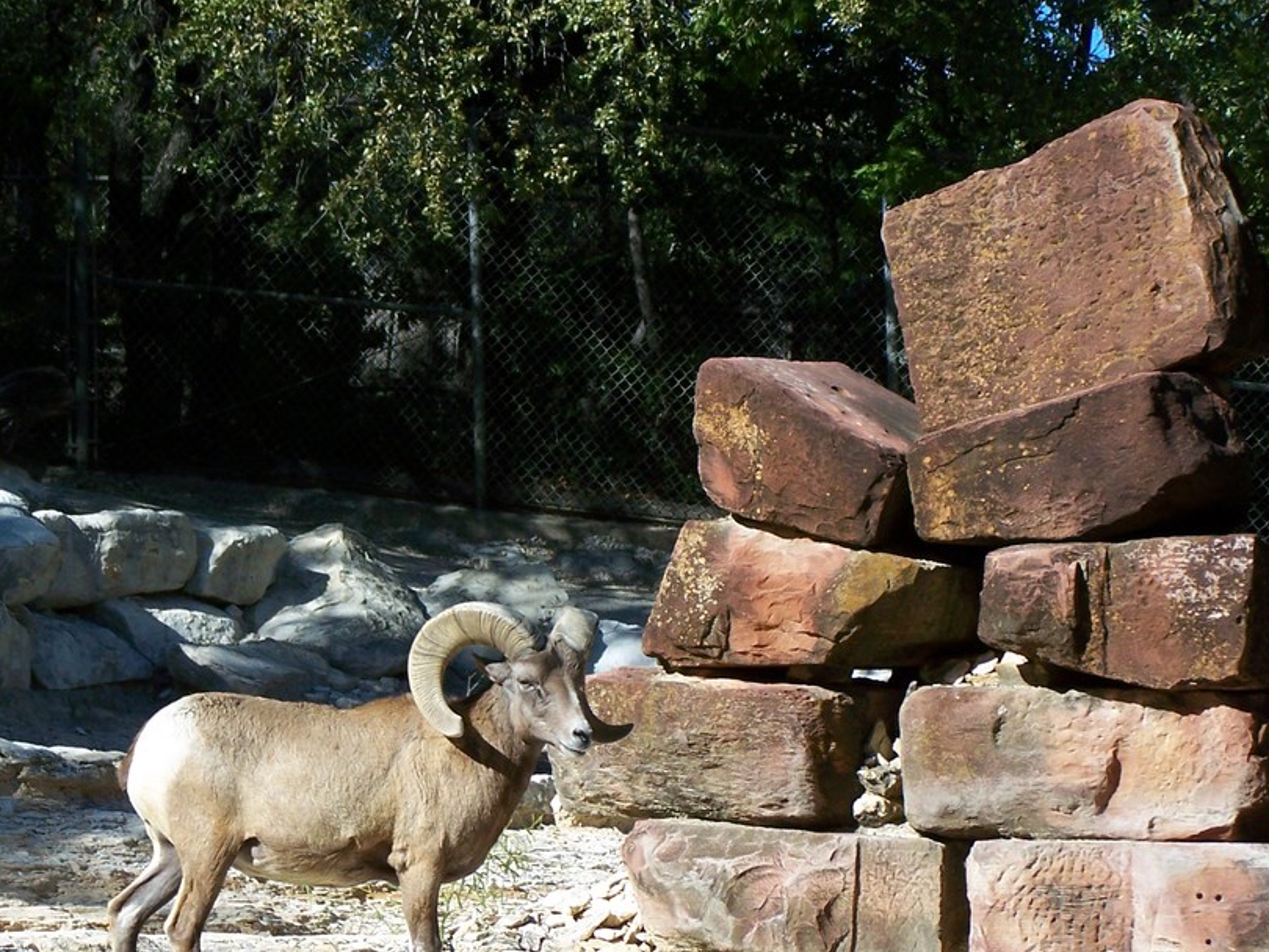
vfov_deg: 8.9
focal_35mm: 166
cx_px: 613
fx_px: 6087
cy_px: 577
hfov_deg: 11.9
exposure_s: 1/1000
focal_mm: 17.5
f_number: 3.2
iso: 80
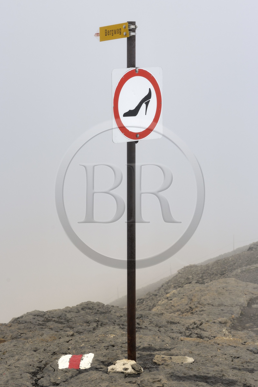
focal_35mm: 98
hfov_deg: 14.0
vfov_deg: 20.9
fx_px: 1048
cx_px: 129
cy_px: 194
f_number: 9
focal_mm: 65
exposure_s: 1/400
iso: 100
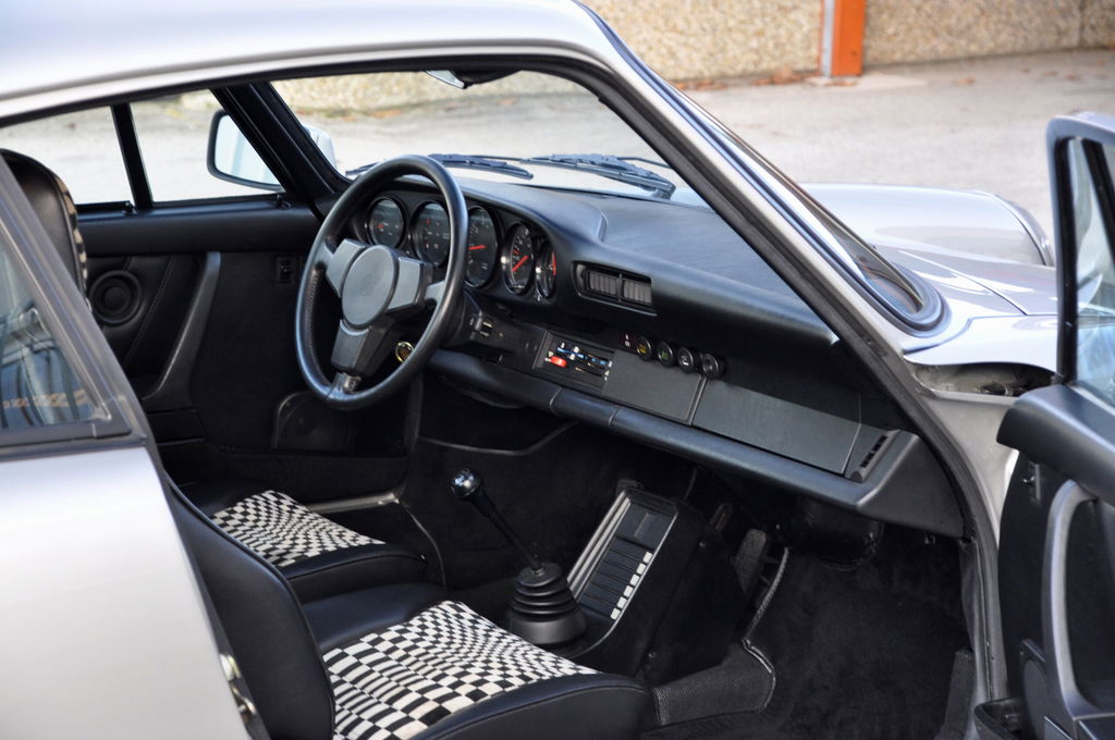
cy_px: 370
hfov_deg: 21.9
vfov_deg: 14.7
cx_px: 558
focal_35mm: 93
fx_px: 2877
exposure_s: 1/40
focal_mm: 62
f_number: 5
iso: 500
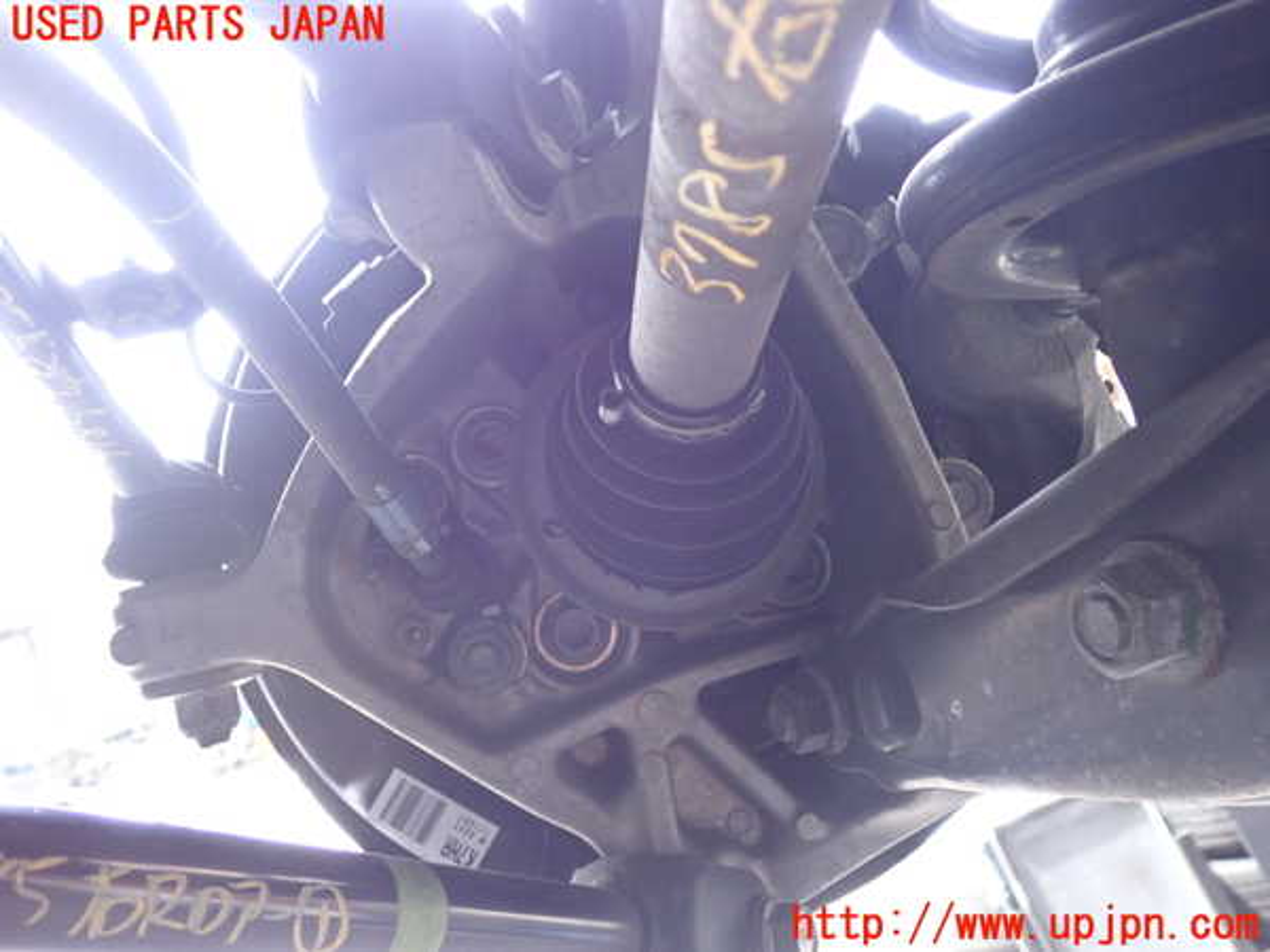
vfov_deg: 44.2
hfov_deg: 56.8
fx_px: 1174
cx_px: 635
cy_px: 476
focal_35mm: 32
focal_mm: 5.79
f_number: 2.4
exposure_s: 1/125
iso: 400
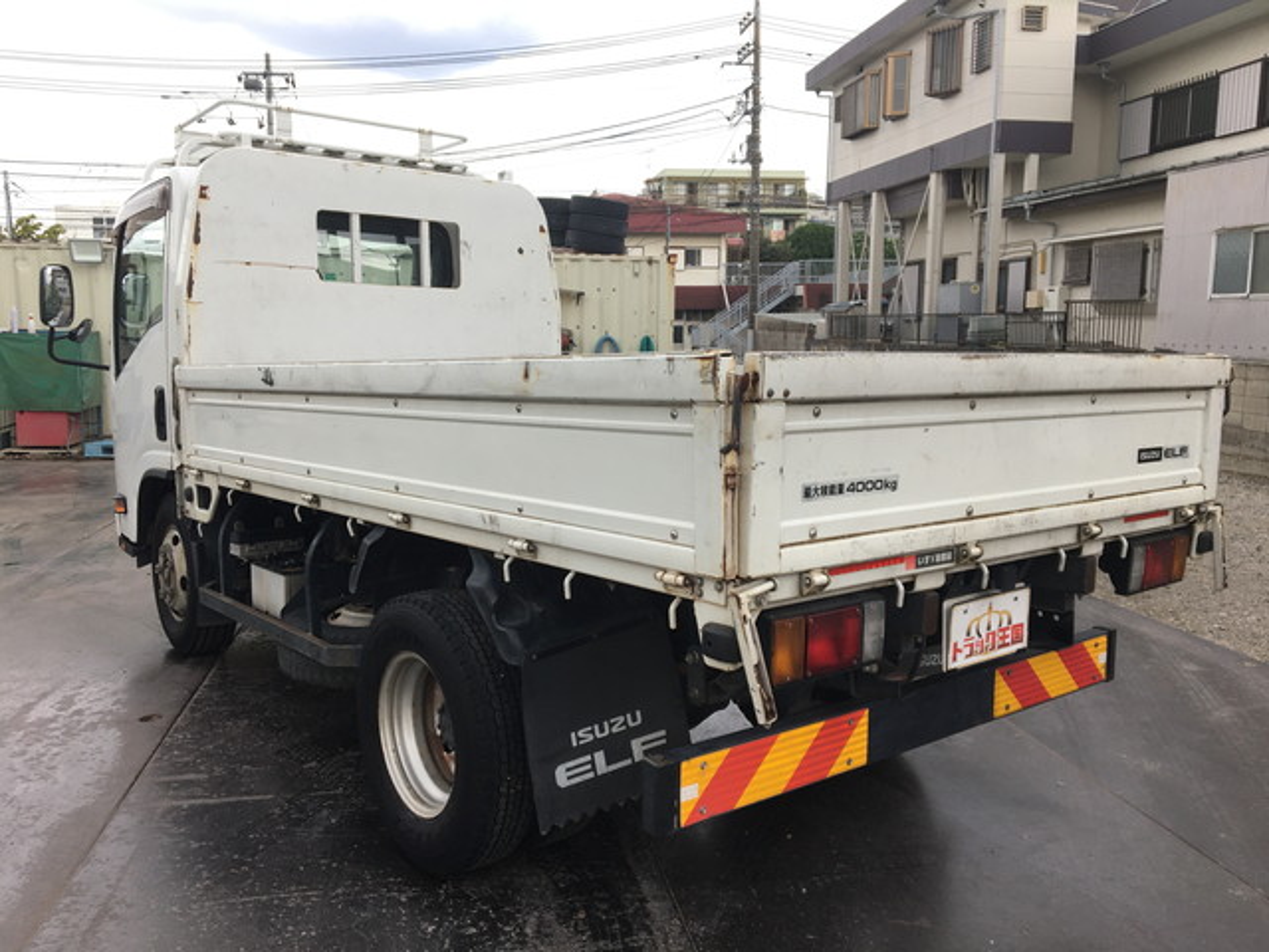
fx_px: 1063
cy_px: 476
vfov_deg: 48.2
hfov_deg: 61.7
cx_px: 634
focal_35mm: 29
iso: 25
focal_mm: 4.15
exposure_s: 1/209
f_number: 2.2
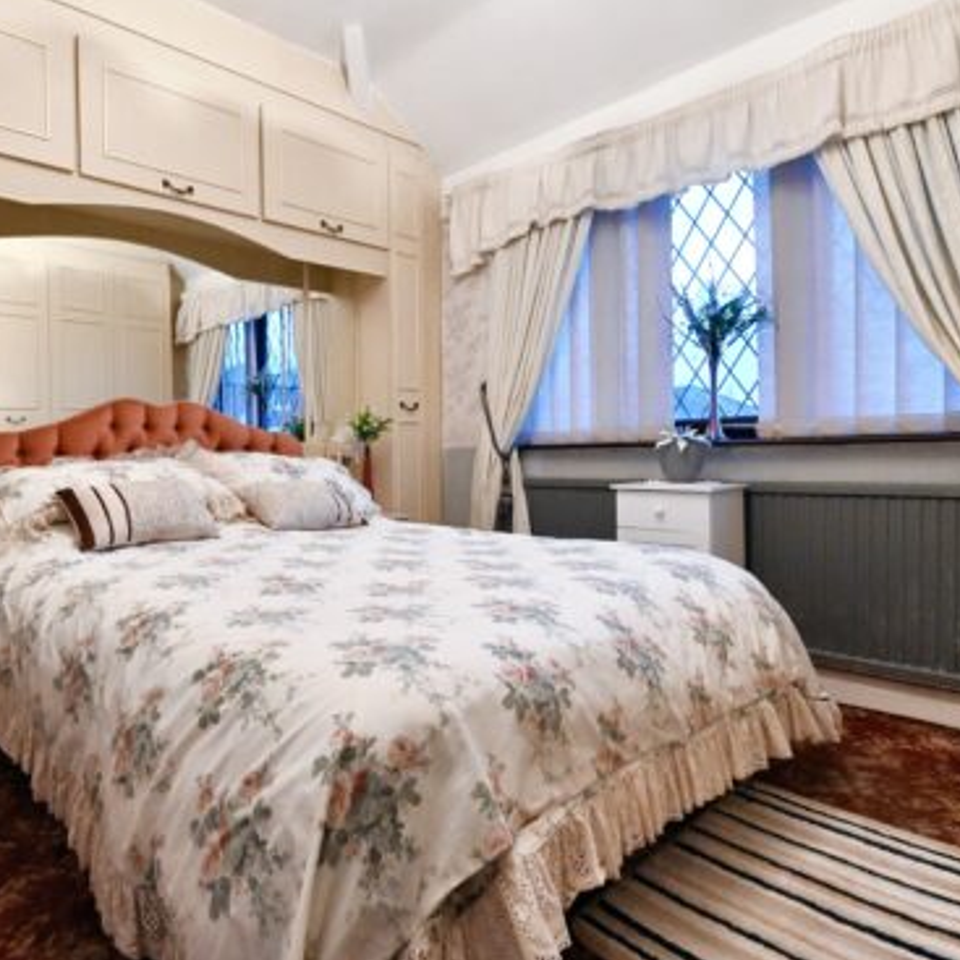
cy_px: 477
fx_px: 628
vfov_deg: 74.8
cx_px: 345
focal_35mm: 20
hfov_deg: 73.2
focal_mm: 15
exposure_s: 1/30
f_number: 10
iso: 6400
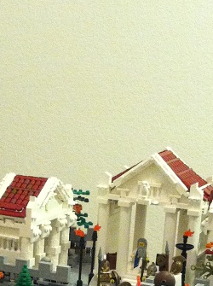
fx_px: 922
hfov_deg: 13.1
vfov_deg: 17.1
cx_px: 31
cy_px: 312
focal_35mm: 112
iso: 400
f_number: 2.8
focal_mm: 3.85
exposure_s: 1/15
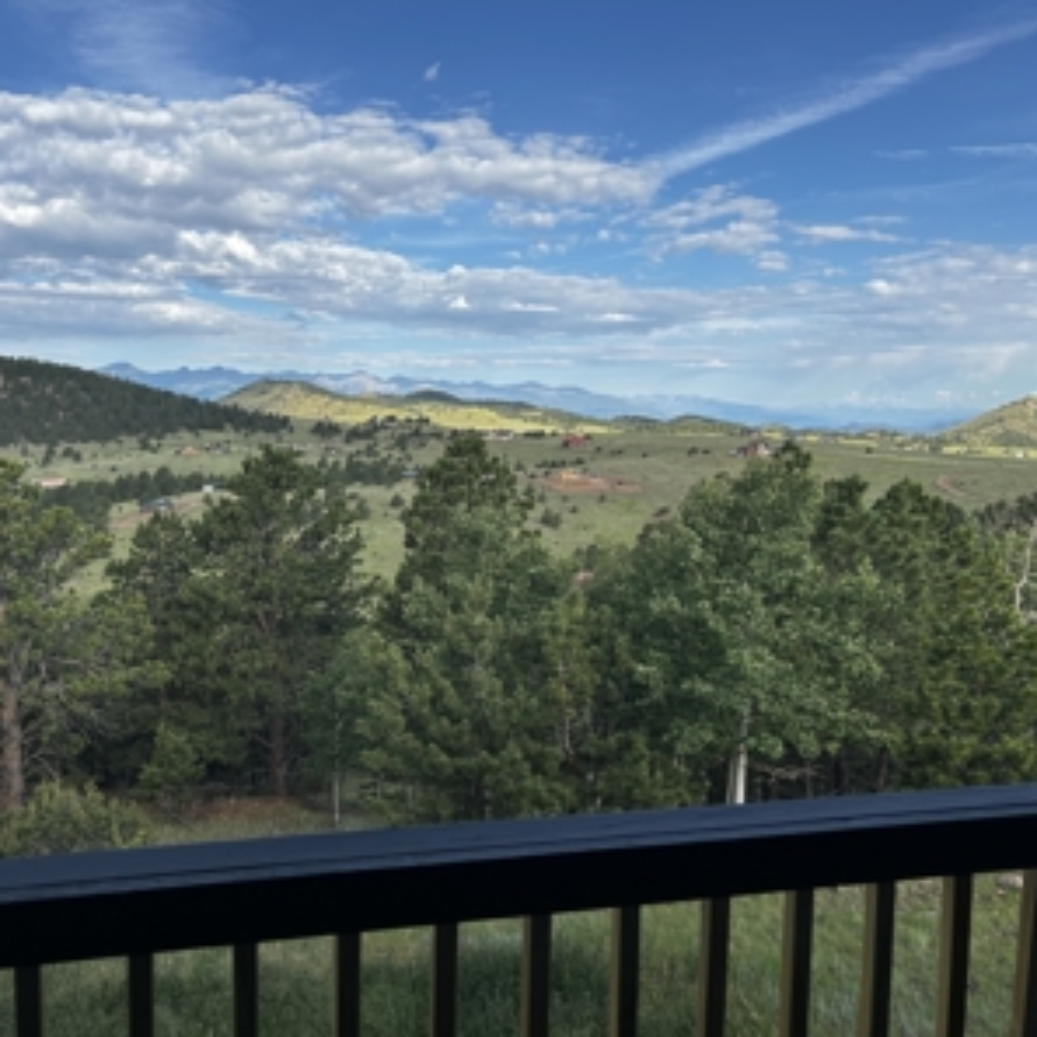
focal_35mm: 31
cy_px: 520
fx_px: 1051
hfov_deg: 52.3
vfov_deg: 52.5
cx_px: 440
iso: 50
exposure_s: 1/2841
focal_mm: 5.7
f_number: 1.5
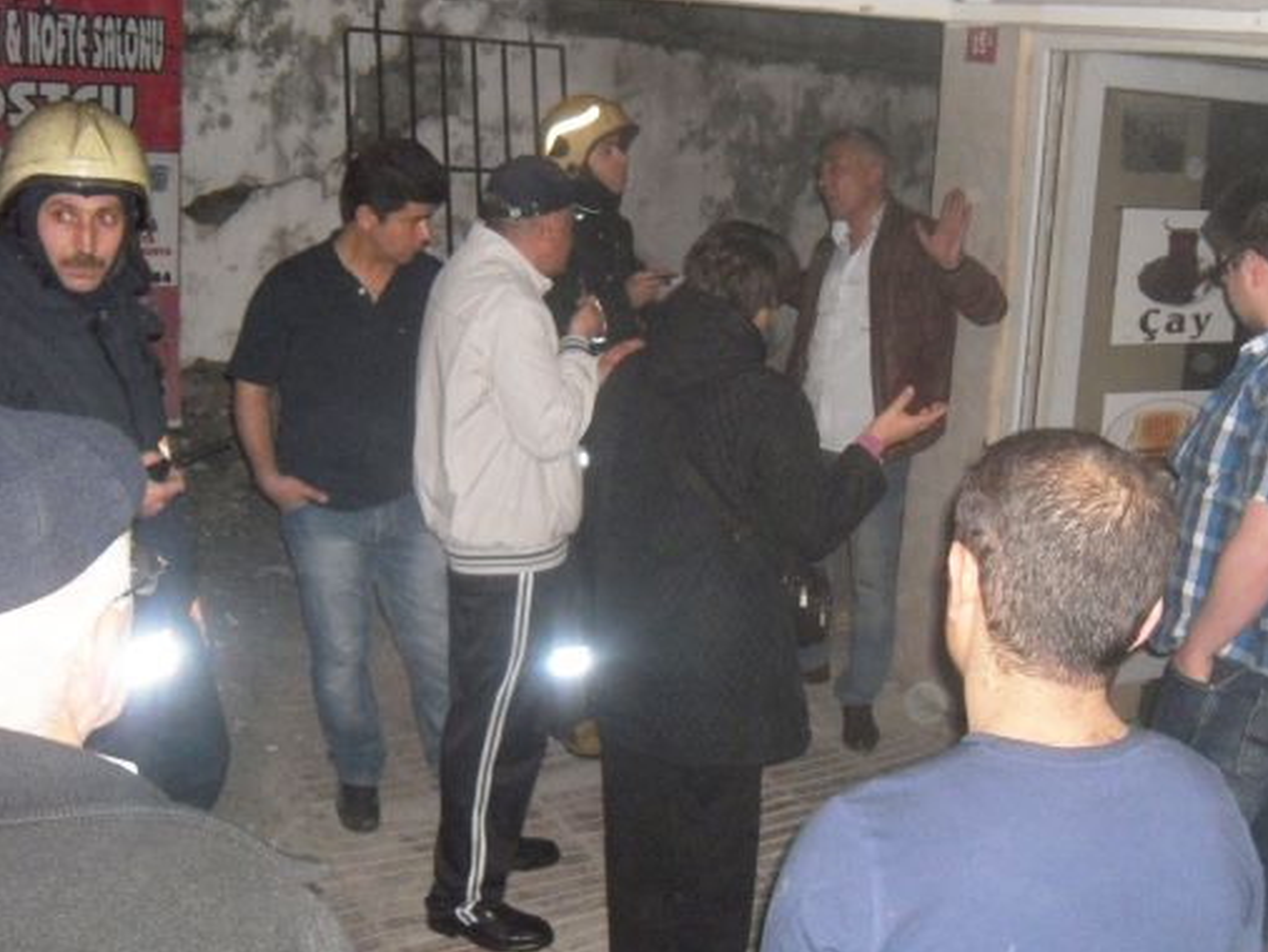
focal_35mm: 43
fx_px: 1576
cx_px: 719
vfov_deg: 33.6
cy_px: 436
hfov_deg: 43.7
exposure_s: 1/45
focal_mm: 6
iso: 400
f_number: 2.8
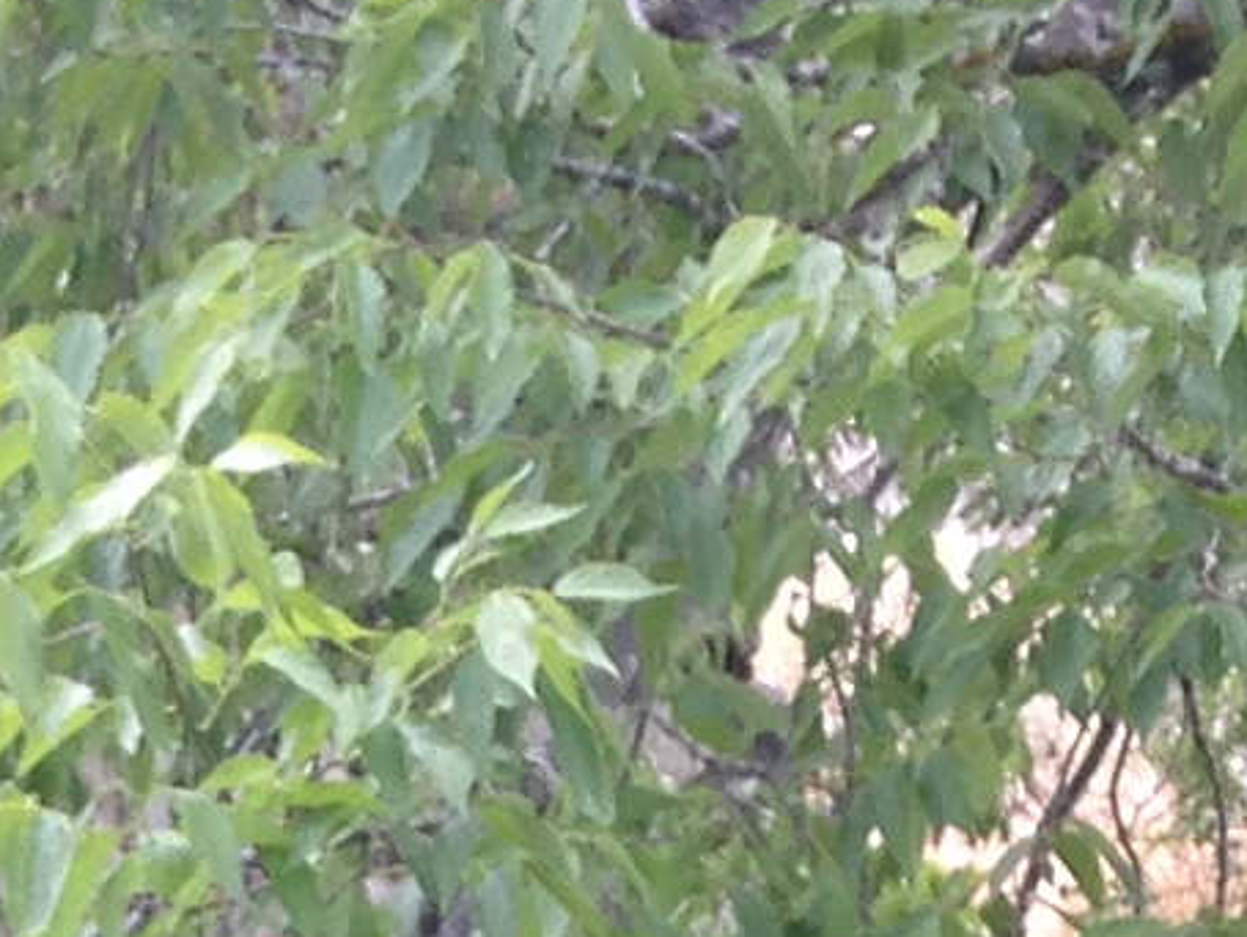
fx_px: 8542
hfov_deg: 8.3
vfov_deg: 5.8
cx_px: 613
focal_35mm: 237
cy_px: 2992
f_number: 2.4
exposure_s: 1/143
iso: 50
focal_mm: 4.12
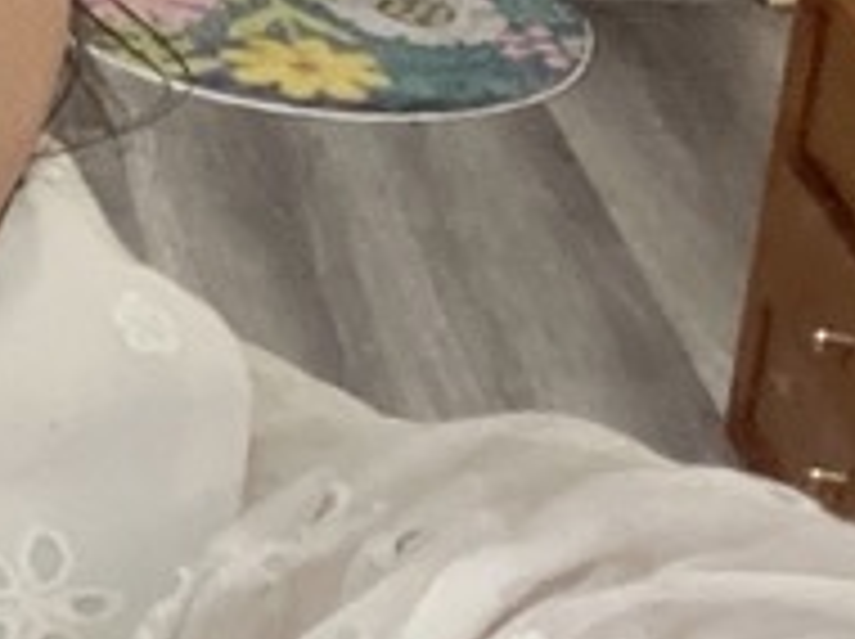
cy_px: -225
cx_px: -1030
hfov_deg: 13.0
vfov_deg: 11.6
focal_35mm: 124
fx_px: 3059
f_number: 2.2
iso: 500
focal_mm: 2.71
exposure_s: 1/25
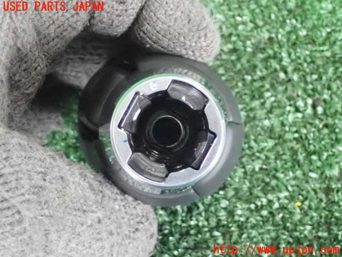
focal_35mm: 80
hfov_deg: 24.4
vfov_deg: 18.4
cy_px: 128
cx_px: 171
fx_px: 790
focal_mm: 14.41
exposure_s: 1/80
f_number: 4.4
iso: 5000
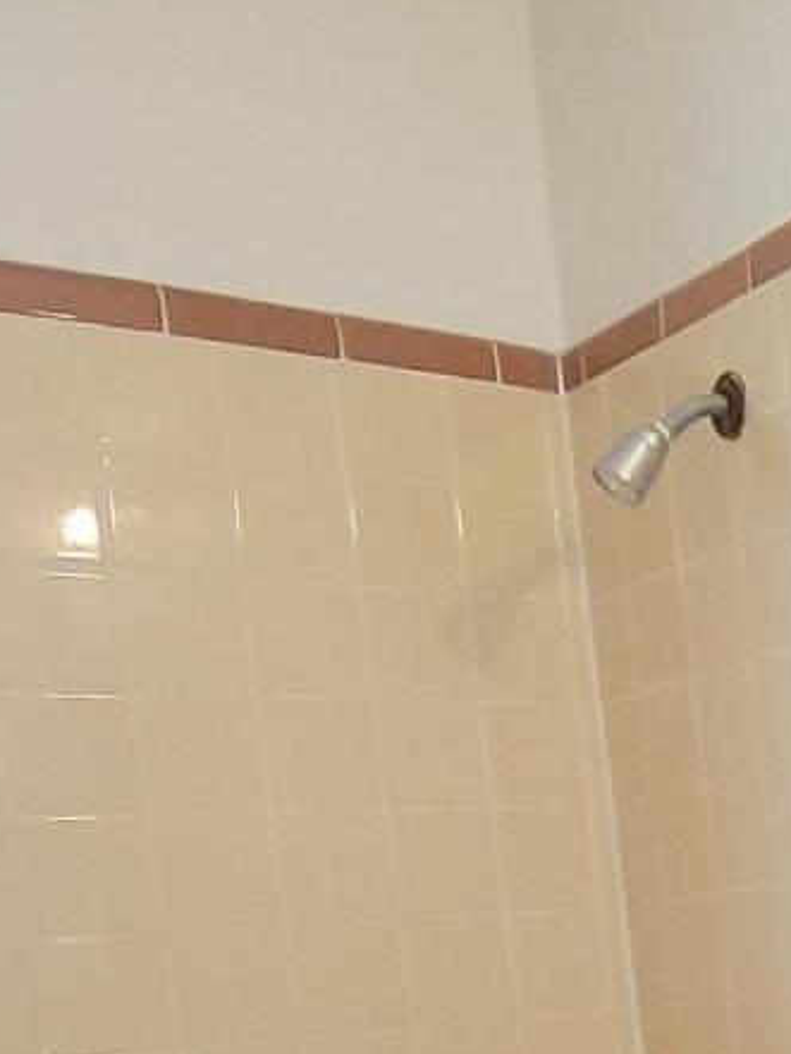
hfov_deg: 20.1
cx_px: 1295
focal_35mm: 59
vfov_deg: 30.0
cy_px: 1102
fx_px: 1797
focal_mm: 2.2
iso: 400
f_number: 2.2
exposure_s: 1/59
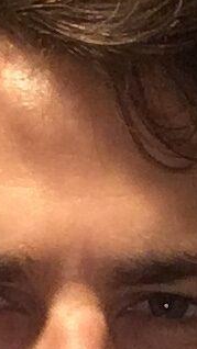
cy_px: 397
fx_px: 1262
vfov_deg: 15.3
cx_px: 9
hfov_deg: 8.9
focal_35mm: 136
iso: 400
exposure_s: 1/30
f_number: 2.4
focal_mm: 2.15
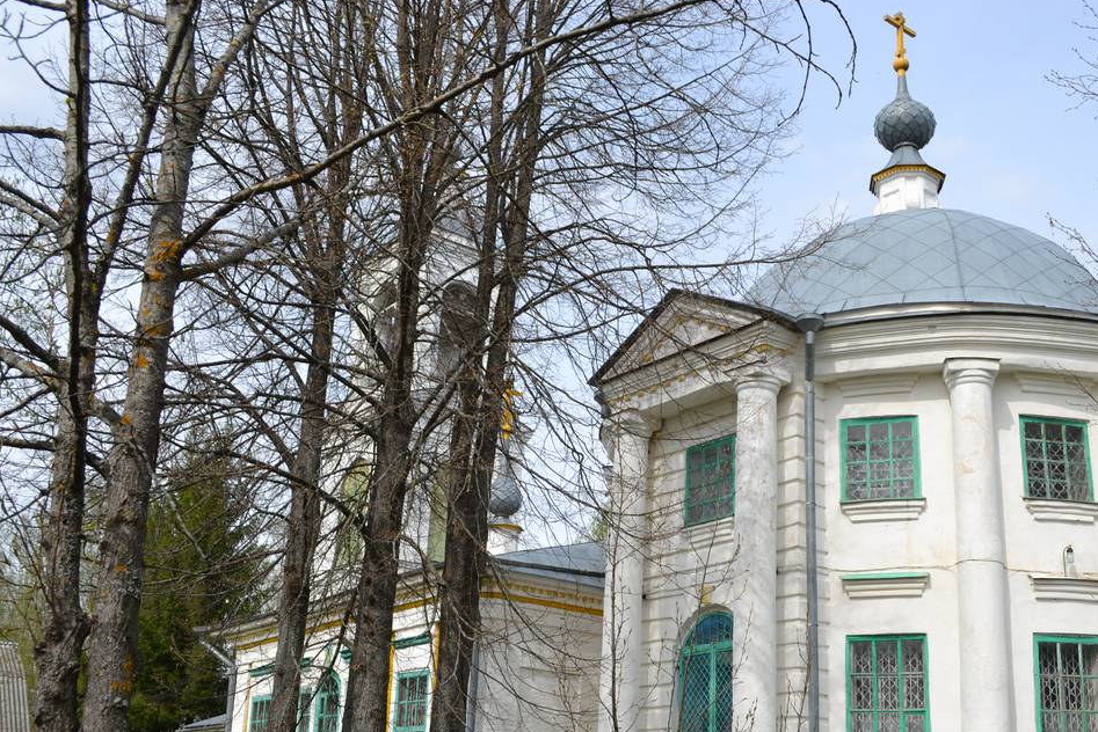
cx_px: 685
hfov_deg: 50.2
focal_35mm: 38
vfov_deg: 34.9
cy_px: 460
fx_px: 1159
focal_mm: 20
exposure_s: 1/250
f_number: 8
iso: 100
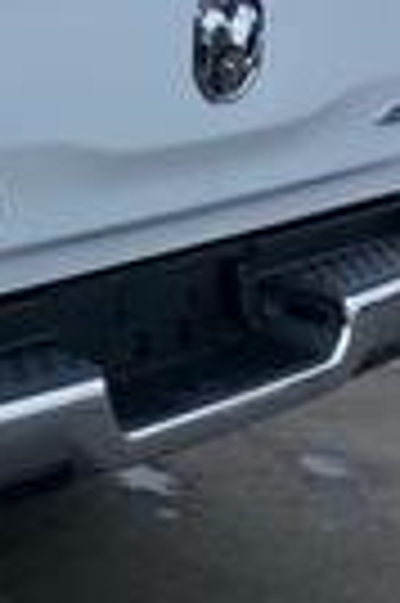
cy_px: -58
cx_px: -391
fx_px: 1704
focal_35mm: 102
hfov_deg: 12.0
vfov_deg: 19.2
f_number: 1.8
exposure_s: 1/990
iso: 32
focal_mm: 4.25
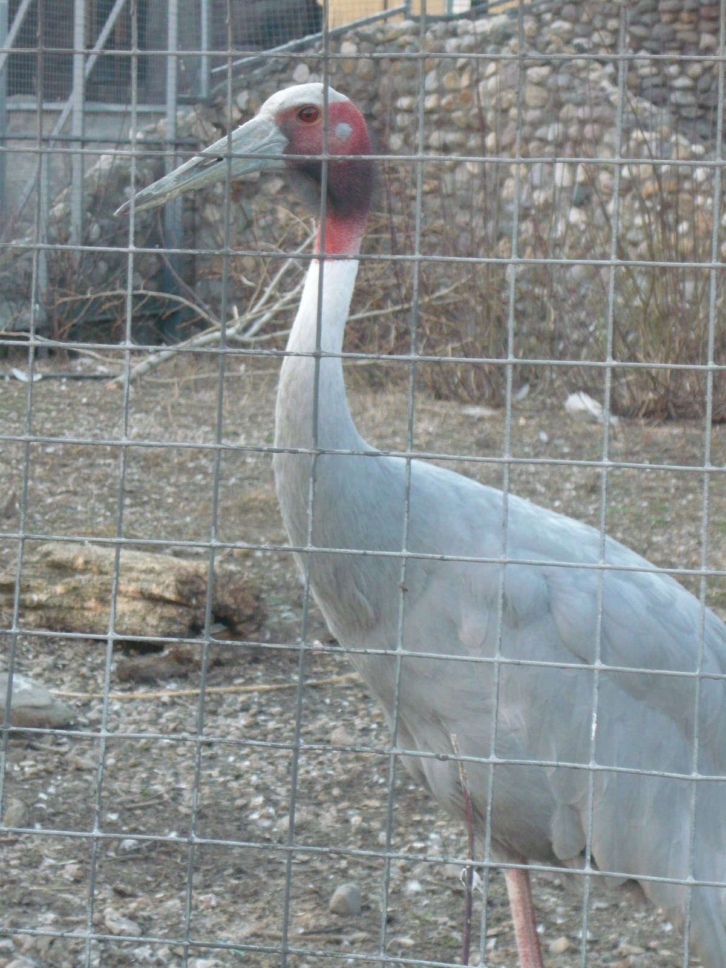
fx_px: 2796
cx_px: 363
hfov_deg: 14.8
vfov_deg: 19.6
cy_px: 484
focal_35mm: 100
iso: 320
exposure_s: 1/125
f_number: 5.1
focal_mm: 16.5
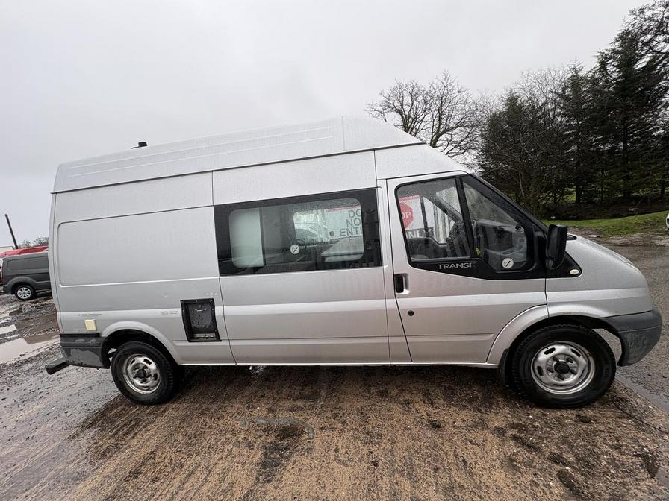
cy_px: 250
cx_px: 334
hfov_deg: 102.1
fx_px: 271
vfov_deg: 85.7
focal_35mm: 14
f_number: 2.2
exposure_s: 1/237
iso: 40
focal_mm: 2.22
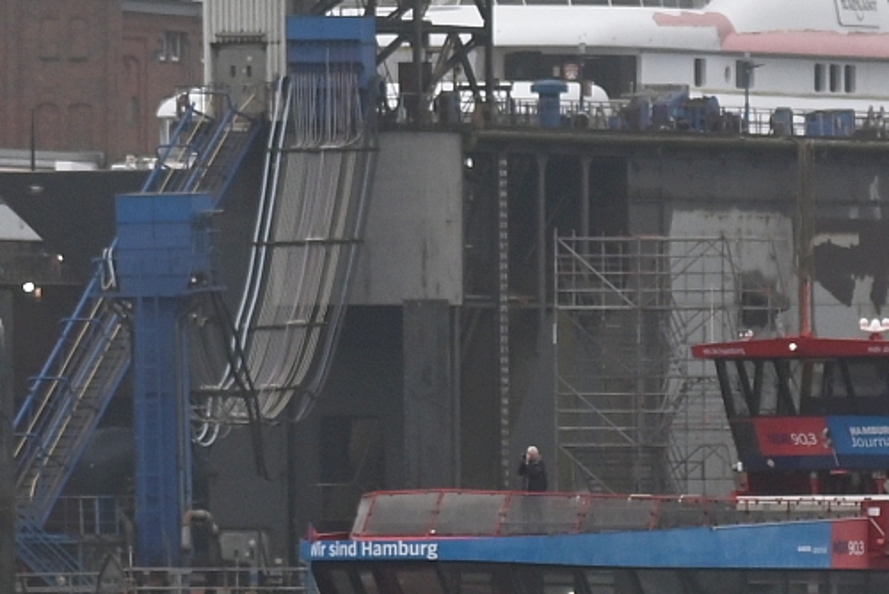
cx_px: 709
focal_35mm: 246
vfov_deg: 5.6
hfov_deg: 8.3
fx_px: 6078
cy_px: 449
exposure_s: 1/500
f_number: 4
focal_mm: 120
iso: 220
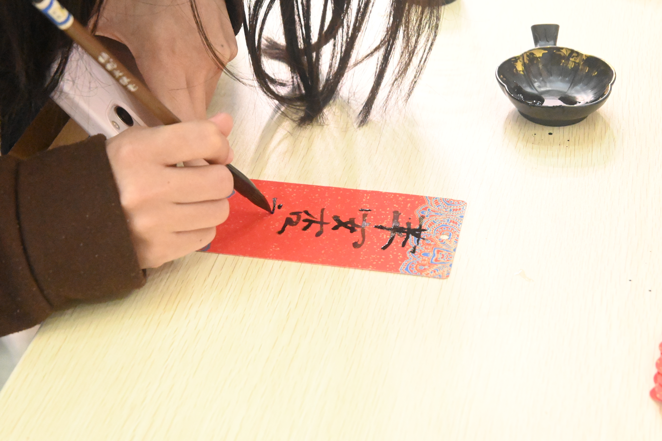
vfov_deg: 18.2
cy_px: 220
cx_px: 331
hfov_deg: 27.0
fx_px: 1379
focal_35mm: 75
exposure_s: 1/50
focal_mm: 50
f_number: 6.3
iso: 16000
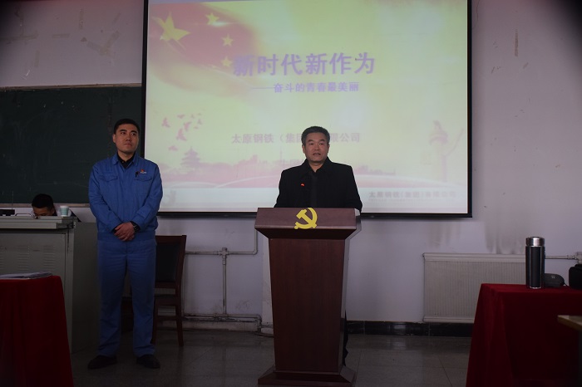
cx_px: 291
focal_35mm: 45
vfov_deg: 29.8
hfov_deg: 43.6
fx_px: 727
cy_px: 194
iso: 1100
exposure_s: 1/60
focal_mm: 30
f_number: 4
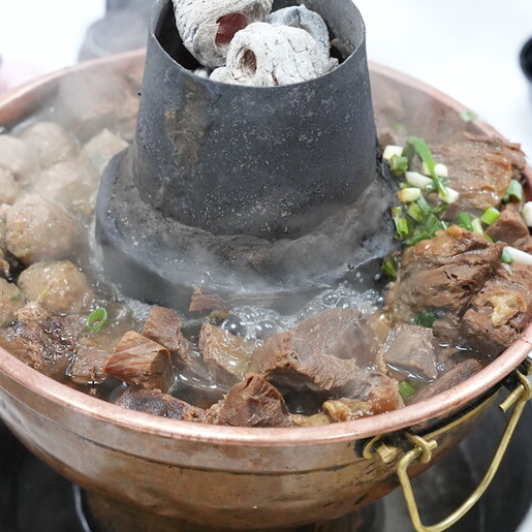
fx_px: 1634
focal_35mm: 94
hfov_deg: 18.5
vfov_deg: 18.5
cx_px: 270
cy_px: 290
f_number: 4.5
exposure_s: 1/100
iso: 6400
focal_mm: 45
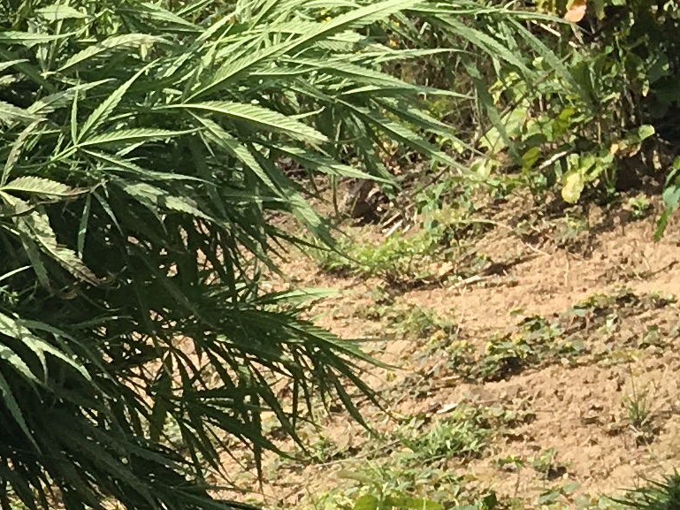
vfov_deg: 9.6
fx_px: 2986
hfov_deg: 11.0
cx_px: -952
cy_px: 683
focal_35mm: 152
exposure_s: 1/1508
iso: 25
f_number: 2.2
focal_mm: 4.15
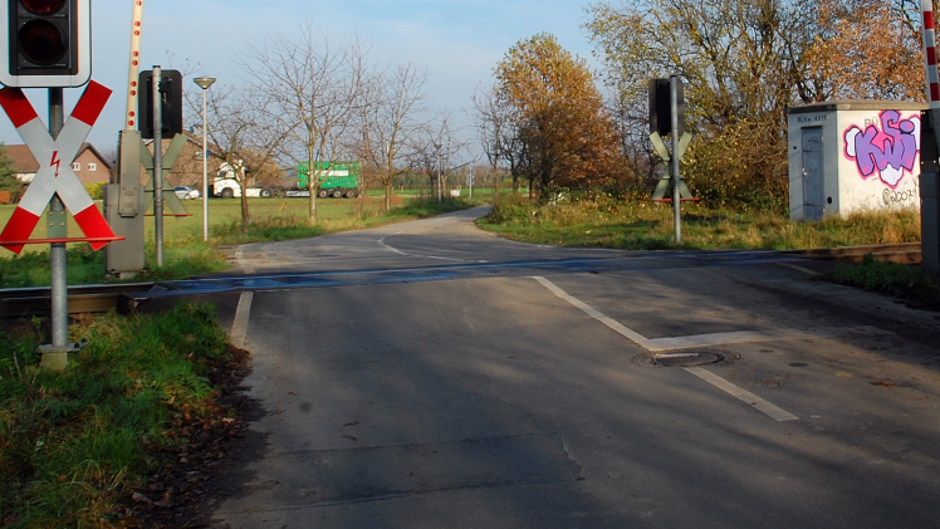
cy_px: 109
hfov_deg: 38.6
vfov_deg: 22.1
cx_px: 535
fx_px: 1339
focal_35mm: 54
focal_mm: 25
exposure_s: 1/160
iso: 200
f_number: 10
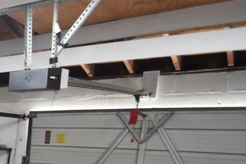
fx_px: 362
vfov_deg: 23.8
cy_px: 184
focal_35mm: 53
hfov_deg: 22.8
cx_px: -187
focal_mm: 10
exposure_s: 1/20
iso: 800
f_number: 3.5
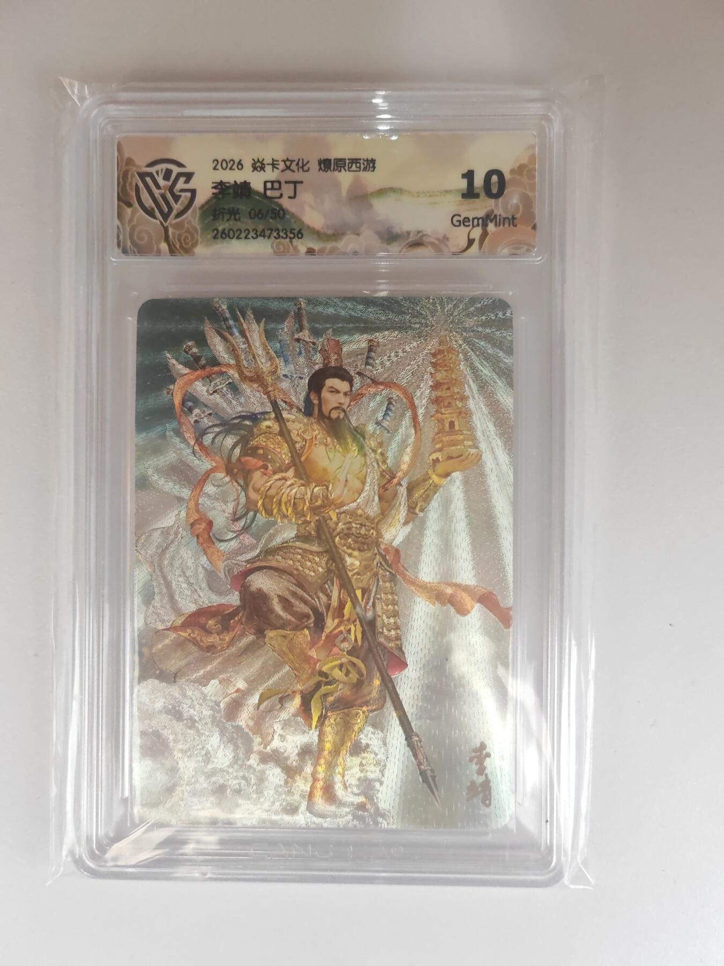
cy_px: 483
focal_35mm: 27
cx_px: 362
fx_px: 753
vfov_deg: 65.3
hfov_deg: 51.4
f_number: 1.95
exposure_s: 1/33
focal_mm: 5.52
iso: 1000
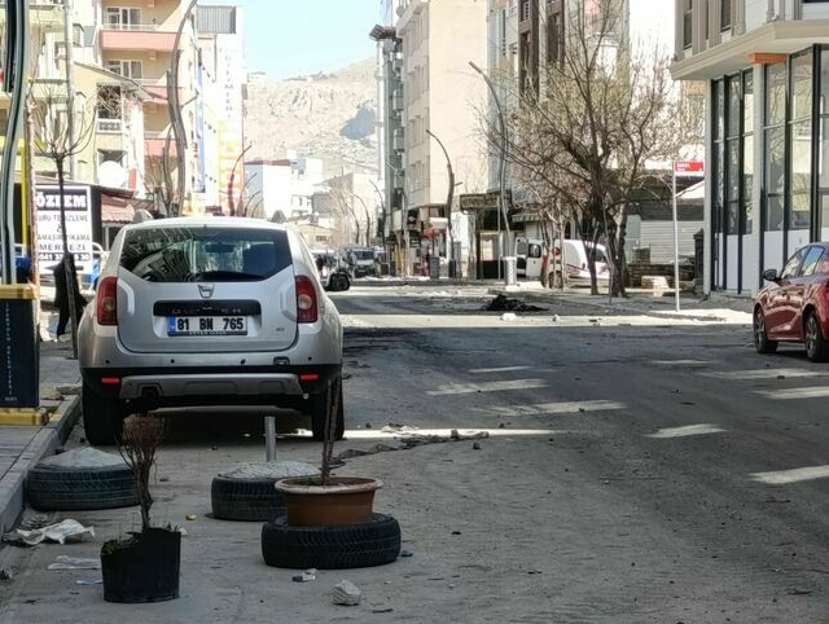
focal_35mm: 46
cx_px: 703
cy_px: 536
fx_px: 1103
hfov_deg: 39.0
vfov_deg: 30.5
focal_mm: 6.14
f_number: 1.6
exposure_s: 1/198
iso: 50
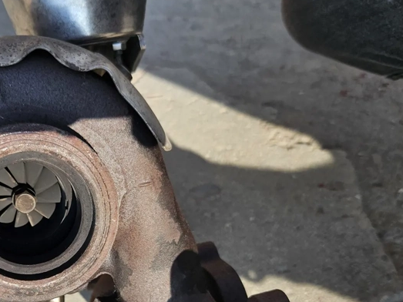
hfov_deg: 41.5
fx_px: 512
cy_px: 265
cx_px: 94
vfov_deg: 31.5
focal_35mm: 44
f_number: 1.8
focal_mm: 5.4
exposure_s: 1/1129
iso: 40
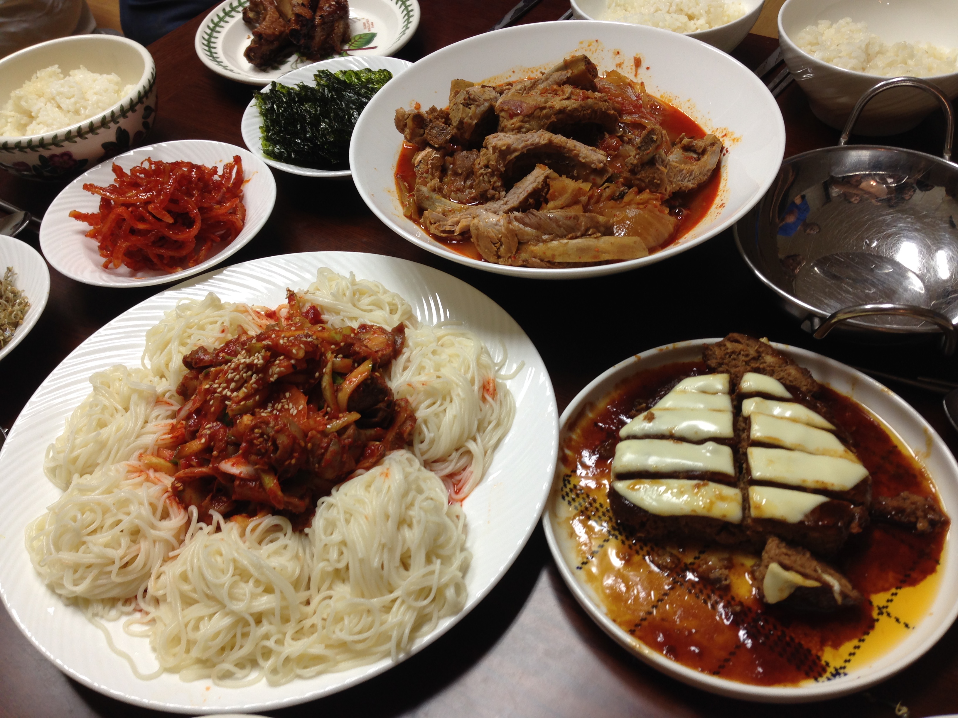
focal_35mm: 33
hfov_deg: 55.4
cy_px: 359
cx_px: 479
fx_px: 913
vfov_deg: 42.9
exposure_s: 1/24
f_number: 2.4
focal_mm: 4.12
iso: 50
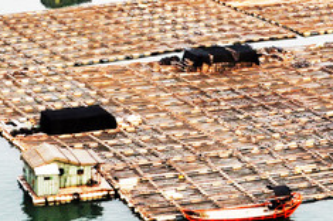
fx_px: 1272
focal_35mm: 138
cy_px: -23
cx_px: 230
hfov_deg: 14.9
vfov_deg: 9.8
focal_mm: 27
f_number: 9
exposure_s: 1/125
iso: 200
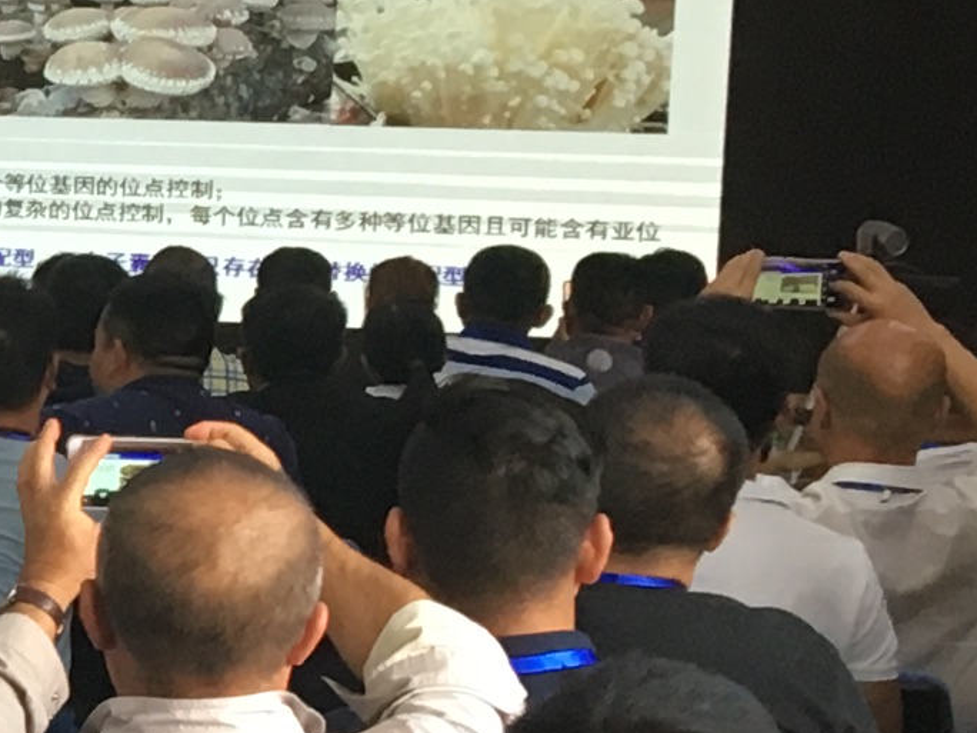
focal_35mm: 171
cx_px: -1136
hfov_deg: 10.4
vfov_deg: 8.7
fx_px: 4826
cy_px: 466
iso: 50
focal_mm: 4.15
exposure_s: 1/33
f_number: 2.2
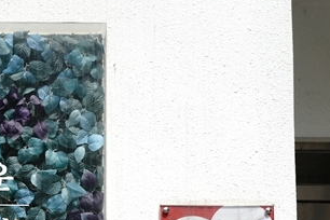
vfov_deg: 11.2
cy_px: 207
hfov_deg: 16.7
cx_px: 20
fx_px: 1109
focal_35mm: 121
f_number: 6.3
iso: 800
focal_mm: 50
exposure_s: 1/4000
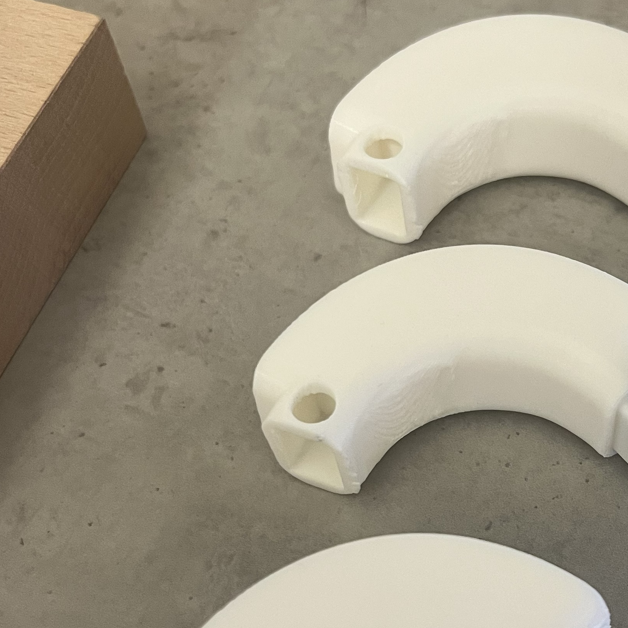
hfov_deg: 29.6
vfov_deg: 29.9
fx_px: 1170
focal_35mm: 57
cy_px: 404
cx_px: 463
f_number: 1.5
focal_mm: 5.7
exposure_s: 1/50
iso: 250
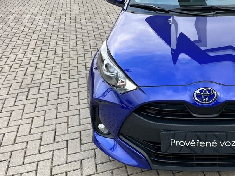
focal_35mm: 44
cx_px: 197
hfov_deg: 40.6
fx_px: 299
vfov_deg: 32.7
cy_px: 63
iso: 40
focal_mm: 5.1
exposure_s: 1/168
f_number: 1.6
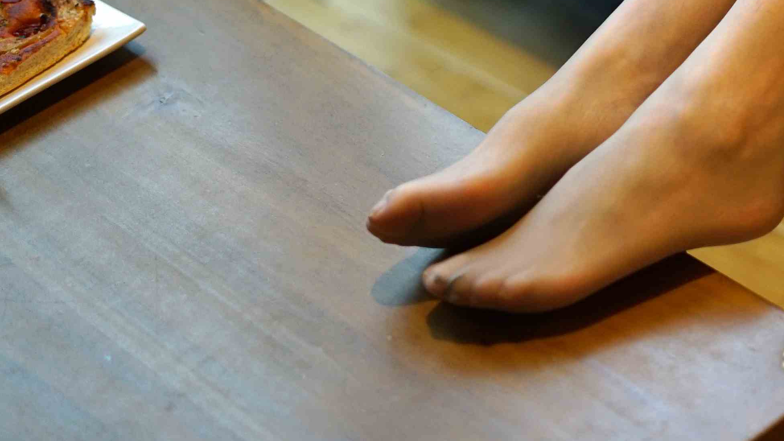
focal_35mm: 114
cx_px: 814
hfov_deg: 18.2
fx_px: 2370
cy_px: 36
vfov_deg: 10.6
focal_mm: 50
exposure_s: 1/400
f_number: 1.8
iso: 1000
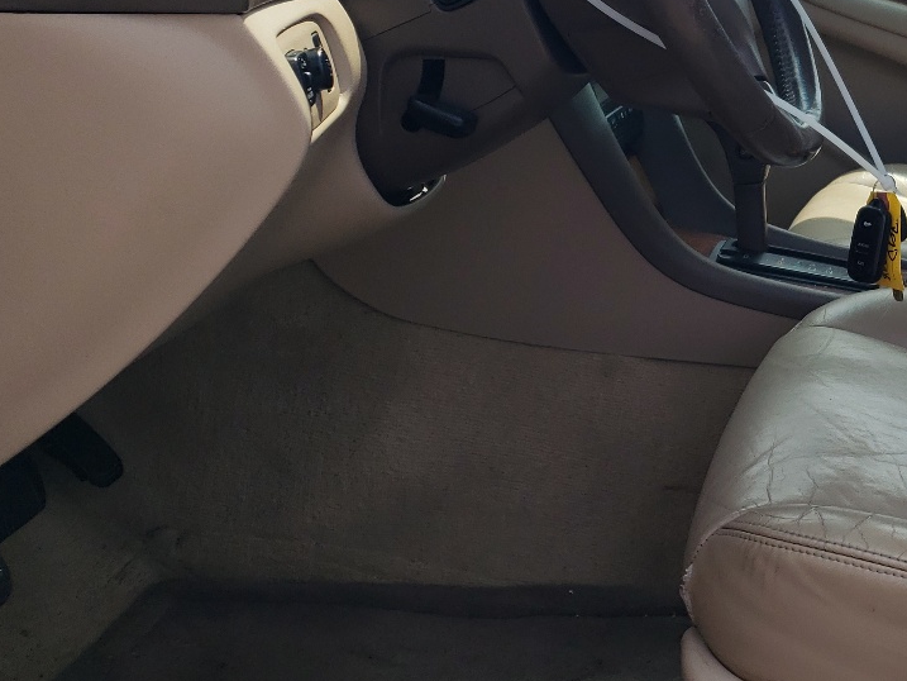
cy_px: 141
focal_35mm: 58
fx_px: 1520
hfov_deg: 30.5
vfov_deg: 24.8
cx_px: 936
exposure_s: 1/1667
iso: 50
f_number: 1.5
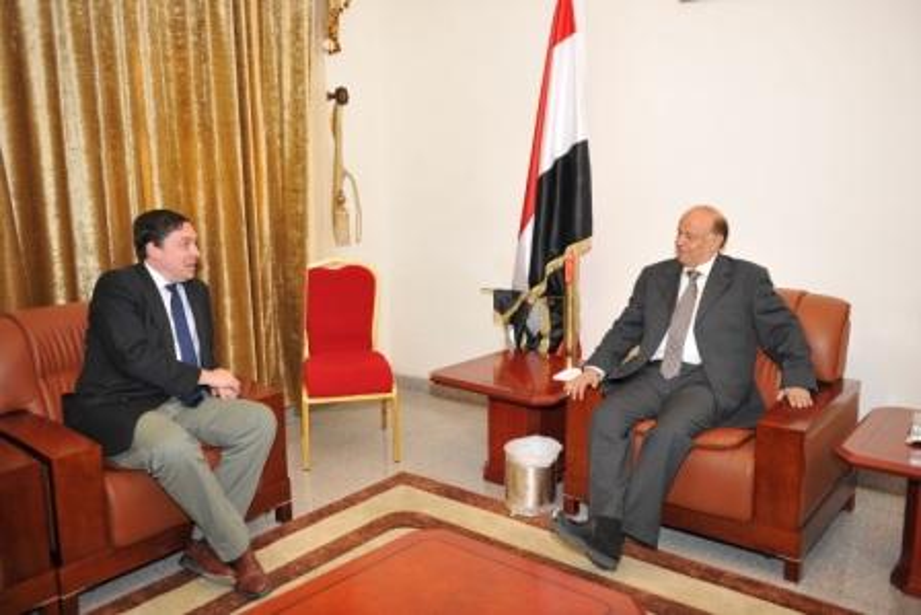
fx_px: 819
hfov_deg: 58.7
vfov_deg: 41.1
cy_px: 308
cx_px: 460
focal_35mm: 32
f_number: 2.8
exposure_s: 1/80
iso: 400
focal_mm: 32
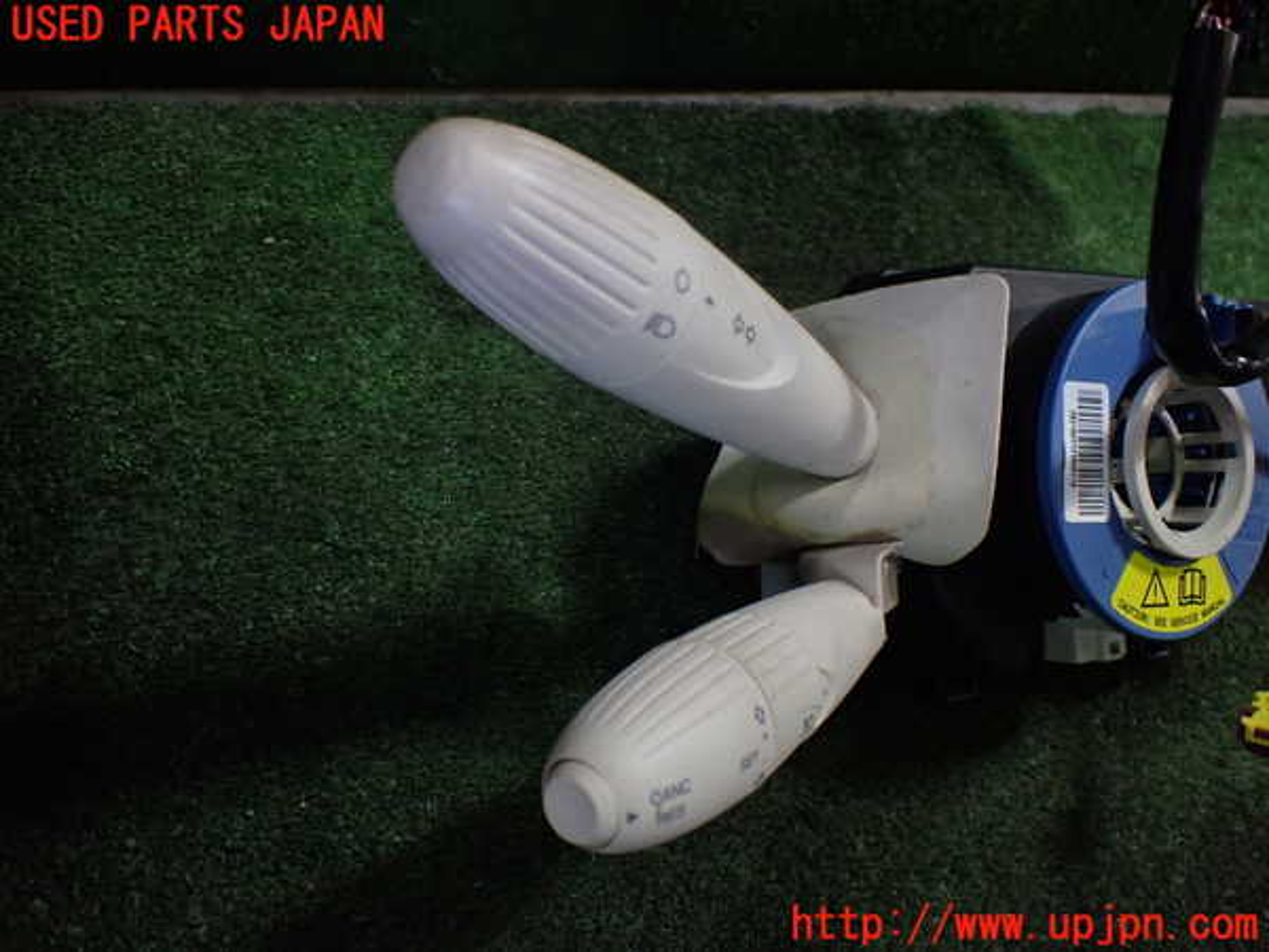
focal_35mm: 30
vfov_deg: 46.8
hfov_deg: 60.0
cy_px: 476
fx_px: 1100
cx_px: 634
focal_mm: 5.4
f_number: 2.3
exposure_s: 1/125
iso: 400
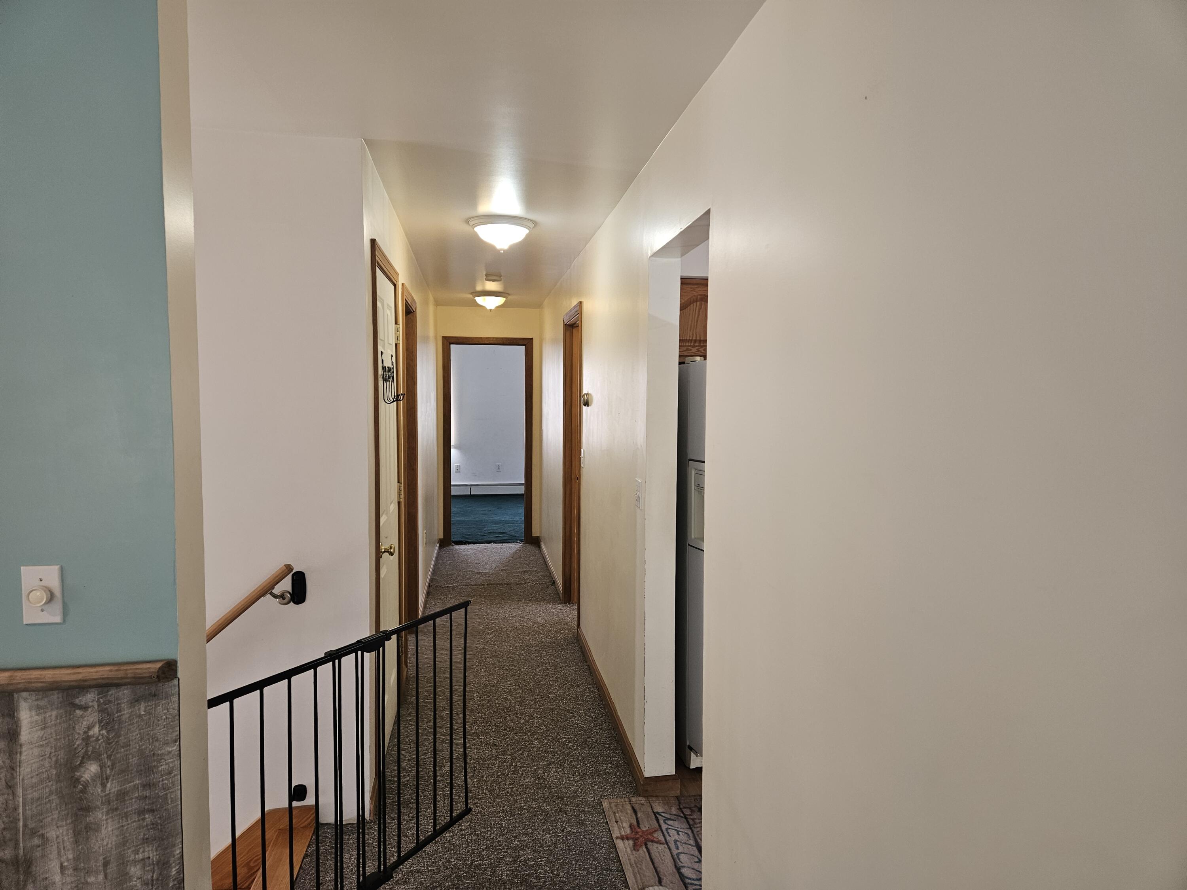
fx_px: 789
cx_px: 594
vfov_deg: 58.9
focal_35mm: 23
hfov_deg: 73.9
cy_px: 445
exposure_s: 1/120
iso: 160
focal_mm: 5.4
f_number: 1.8
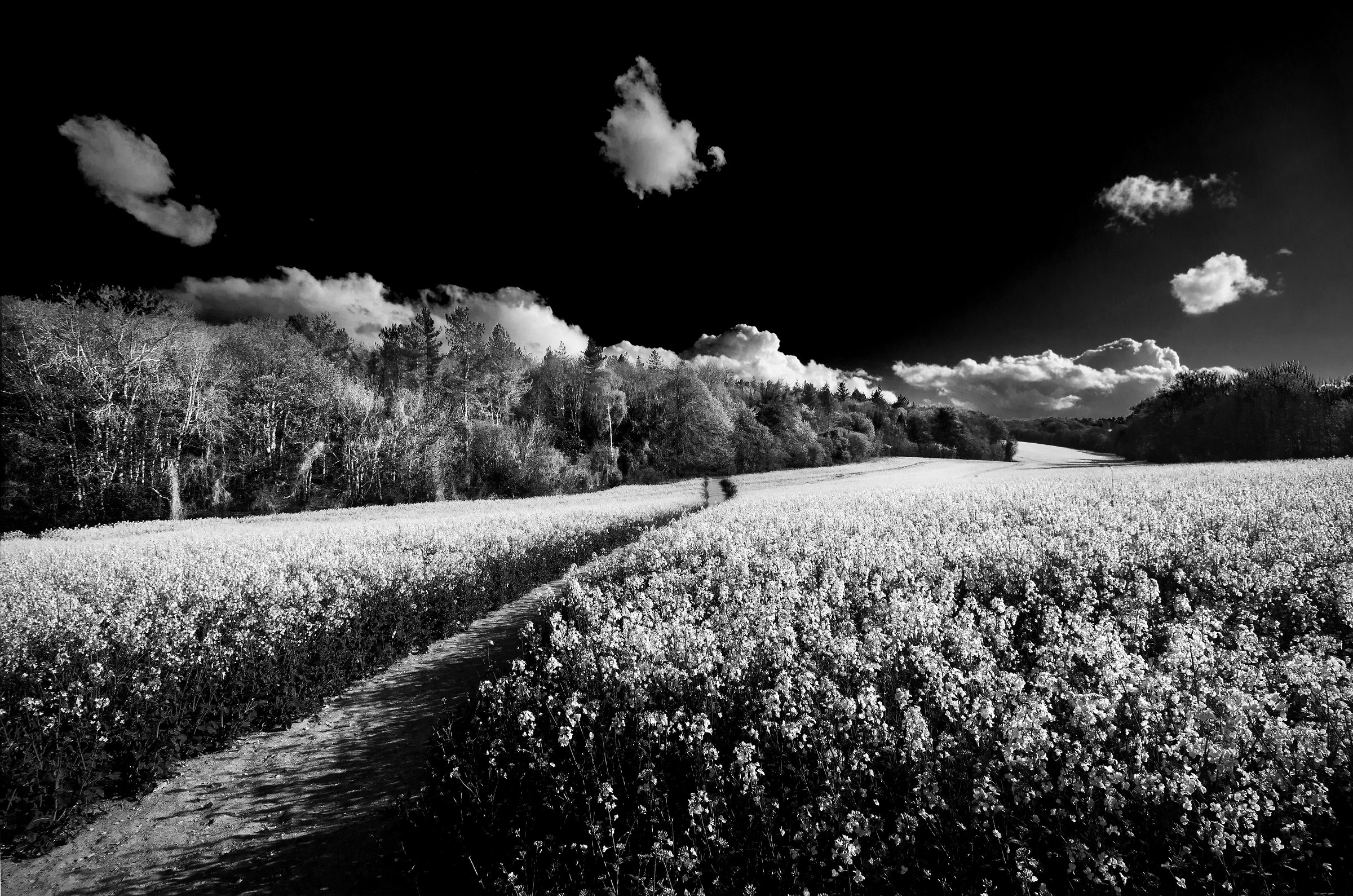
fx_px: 563
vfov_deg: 77.1
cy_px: 448
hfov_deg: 100.5
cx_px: 676
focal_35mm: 15
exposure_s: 1/250
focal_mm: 10
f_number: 8
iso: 200
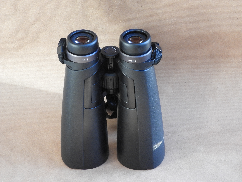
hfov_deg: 14.6
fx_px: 944
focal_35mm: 135
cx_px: 121
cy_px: 91
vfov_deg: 11.0
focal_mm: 24.2
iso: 400
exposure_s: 1/50
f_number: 5
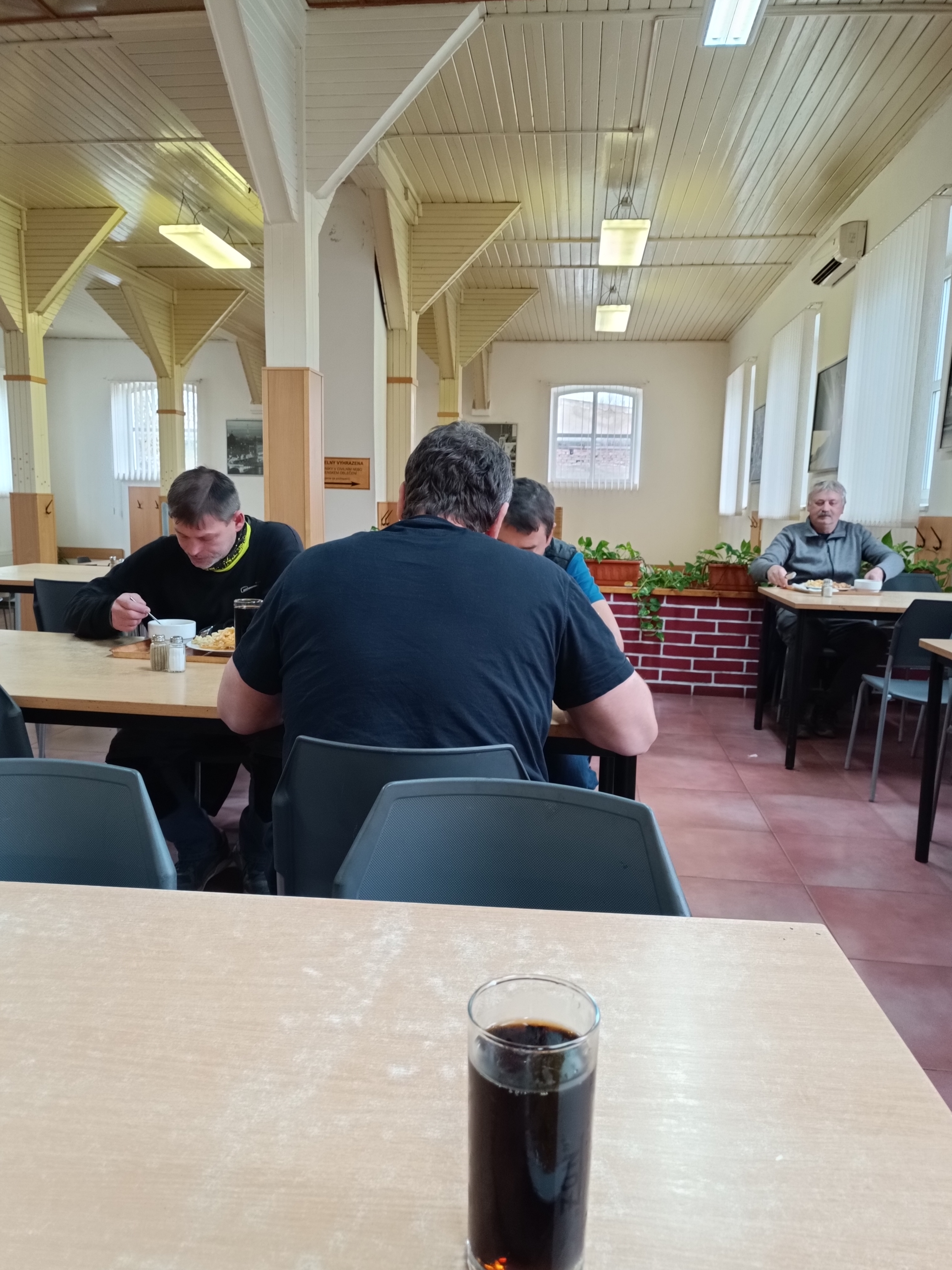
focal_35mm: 24
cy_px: 635
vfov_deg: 71.6
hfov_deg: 56.8
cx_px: 476
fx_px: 880
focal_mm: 5.59
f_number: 1.88
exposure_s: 1/50.1
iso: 621
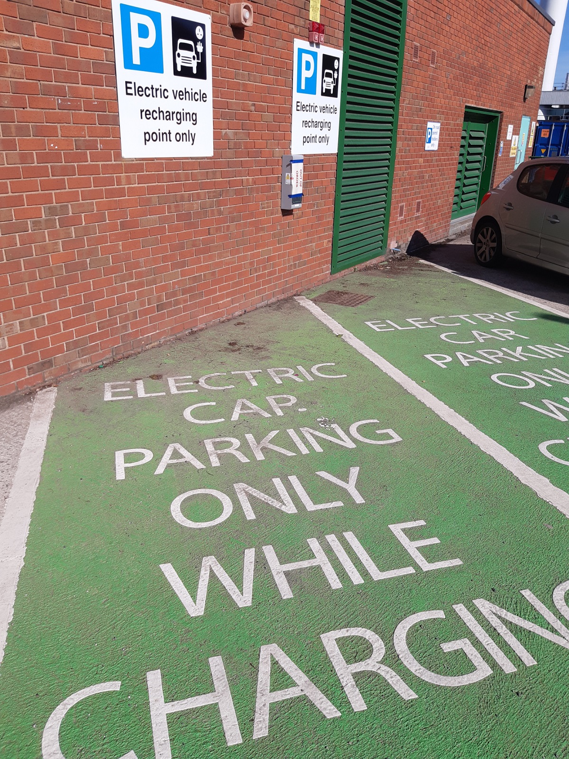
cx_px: 284
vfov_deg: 67.3
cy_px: 380
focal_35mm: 26
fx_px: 570
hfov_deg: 53.1
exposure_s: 1/2358
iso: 40
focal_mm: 3.92
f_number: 1.7
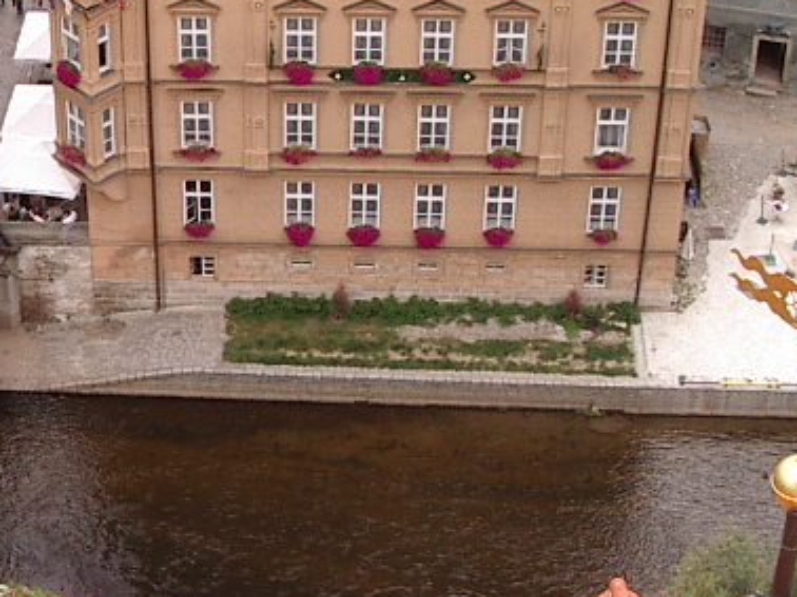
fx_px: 2370
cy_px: 213
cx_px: -51
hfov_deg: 18.5
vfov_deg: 14.3
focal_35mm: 103
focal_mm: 5.8
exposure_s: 1/125
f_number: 4.8
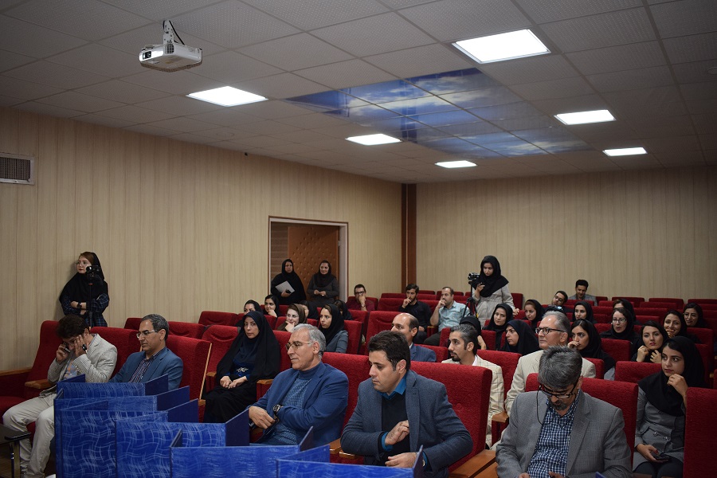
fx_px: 597
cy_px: 239
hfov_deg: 61.9
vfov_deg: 43.6
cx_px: 358
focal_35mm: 30
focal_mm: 20
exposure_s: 1/200
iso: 800
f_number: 3.8
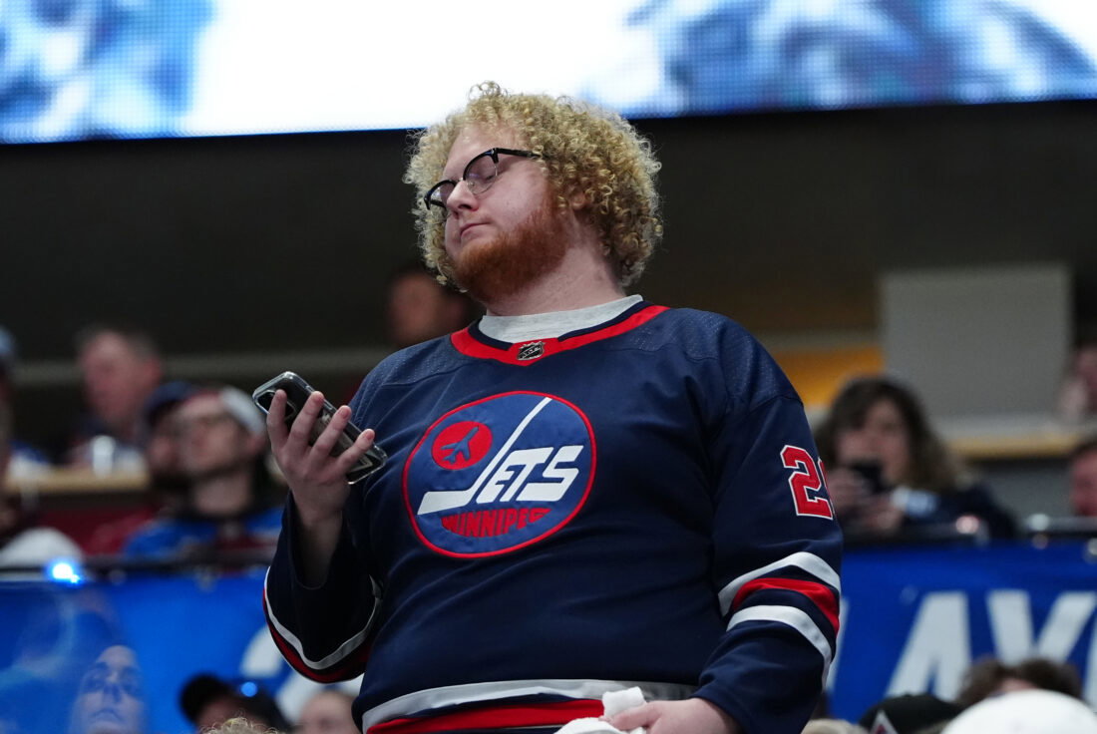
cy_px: 367
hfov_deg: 7.9
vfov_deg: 5.3
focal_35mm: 262
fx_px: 7992
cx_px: 548
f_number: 3.5
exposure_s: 1/1600
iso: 5000
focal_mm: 175
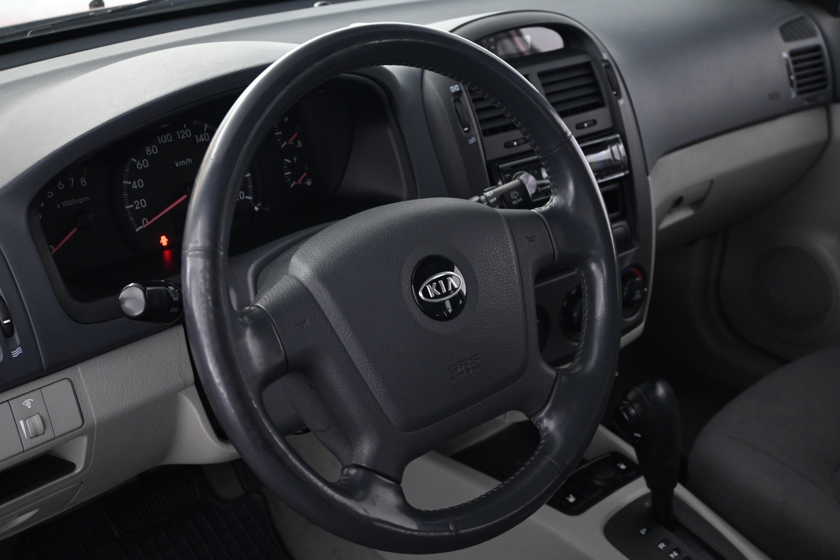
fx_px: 980
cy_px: 280
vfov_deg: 31.9
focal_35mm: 42
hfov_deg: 46.4
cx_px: 420
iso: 1600
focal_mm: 28
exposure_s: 1/8
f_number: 4.5
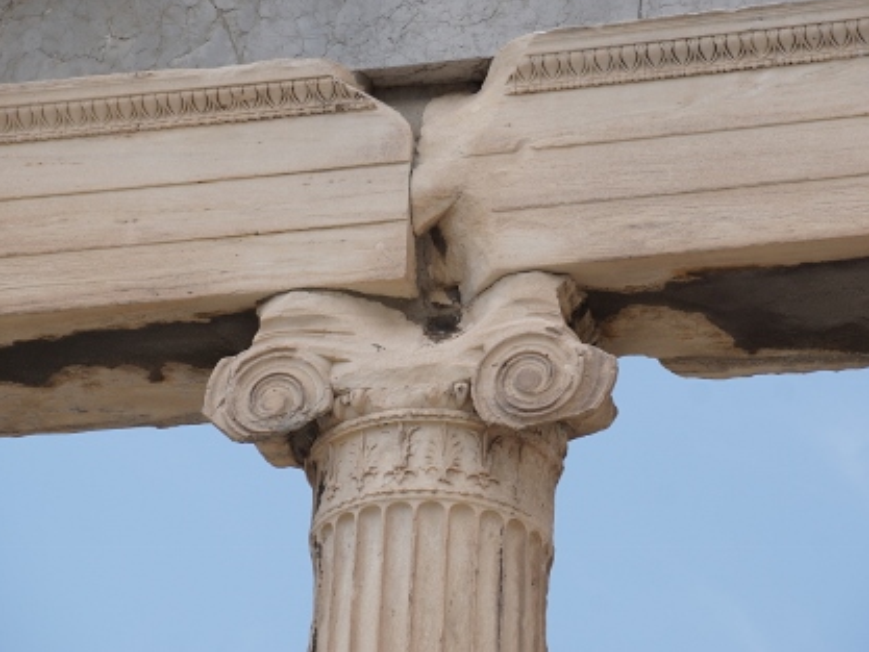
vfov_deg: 6.7
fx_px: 5563
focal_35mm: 222
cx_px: 449
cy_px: 325
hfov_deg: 8.9
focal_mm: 135
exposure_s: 1/400
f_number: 7.1
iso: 100
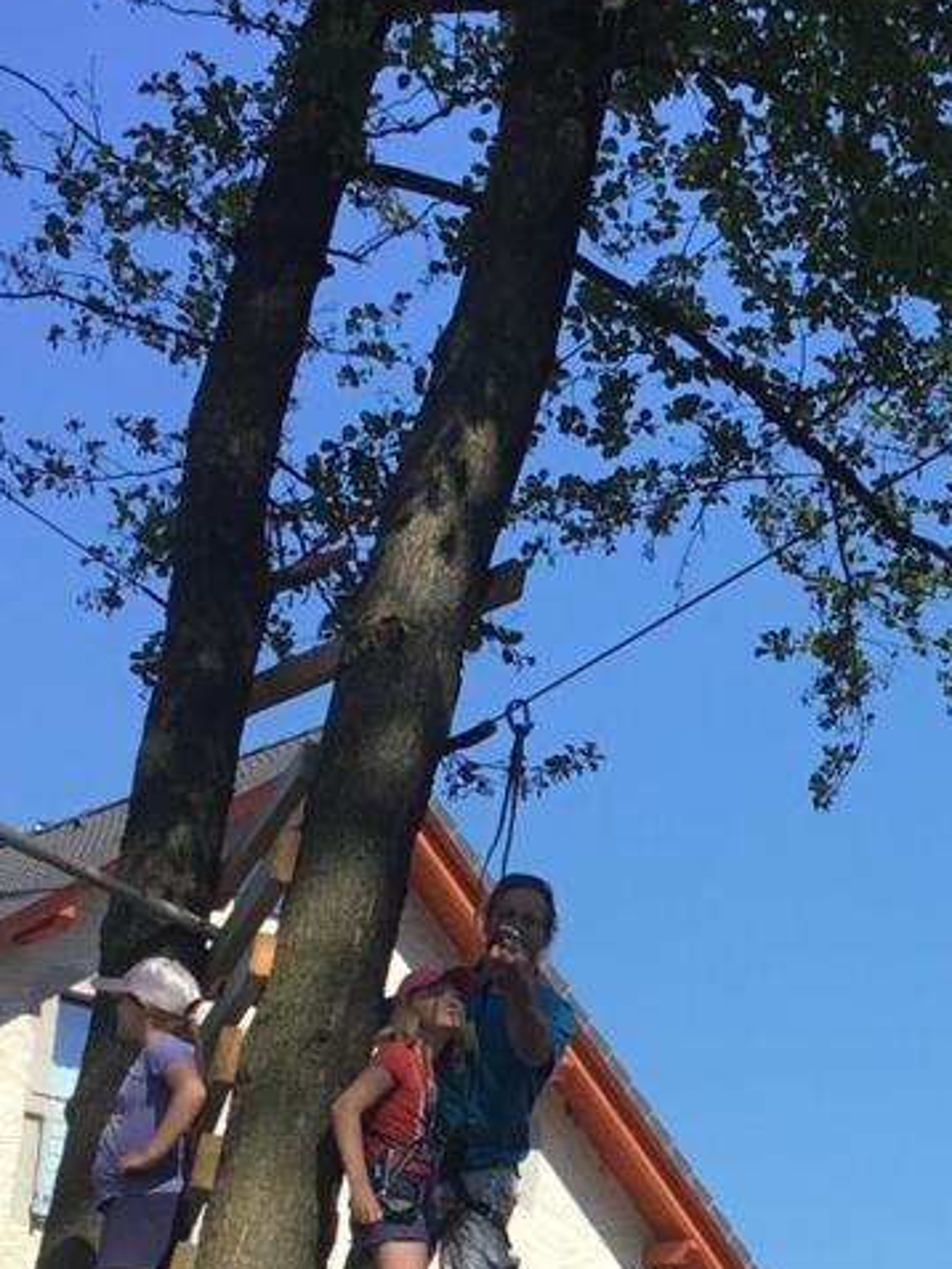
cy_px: 1171
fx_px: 3189
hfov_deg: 16.6
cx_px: 992
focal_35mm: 87
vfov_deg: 21.9
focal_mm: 3.3
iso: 25
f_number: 2.4
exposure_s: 1/791
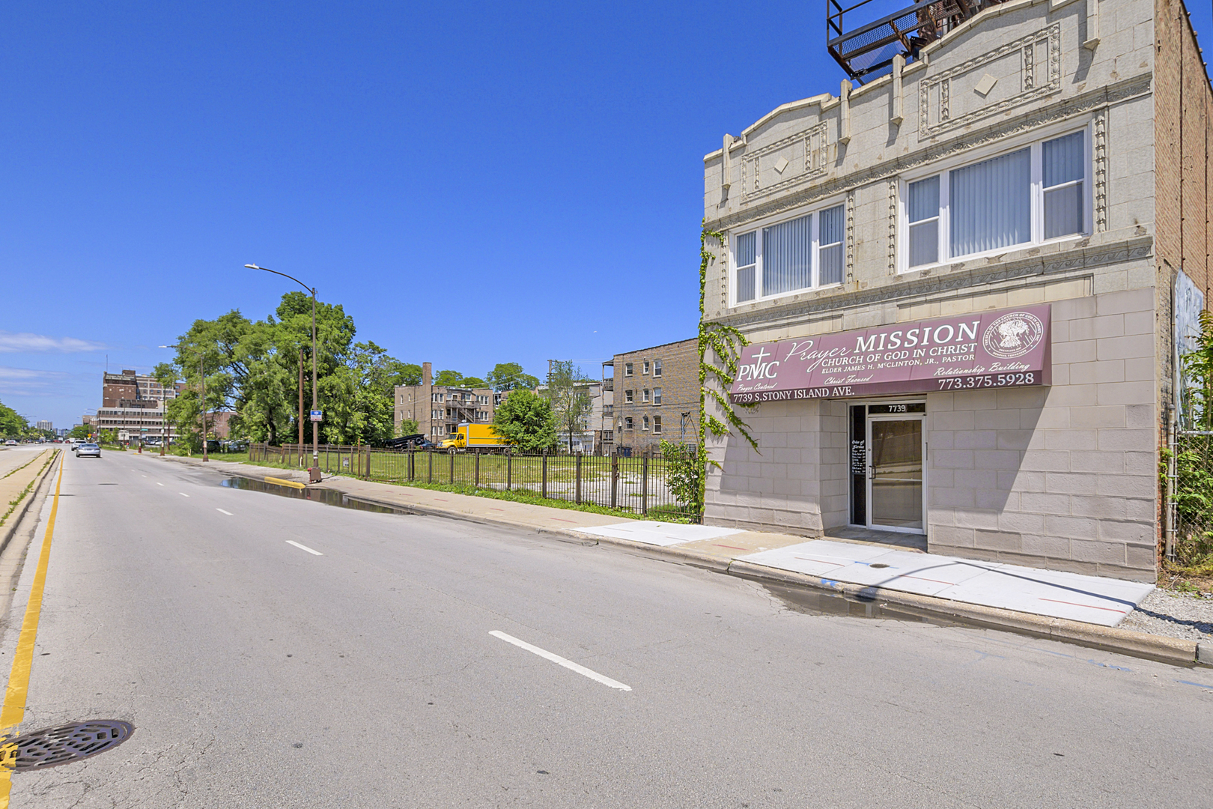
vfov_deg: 67.4
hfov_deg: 90.0
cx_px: 606
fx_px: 606
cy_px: 404
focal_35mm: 18
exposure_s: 1/1000
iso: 250
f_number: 7.1
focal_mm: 12
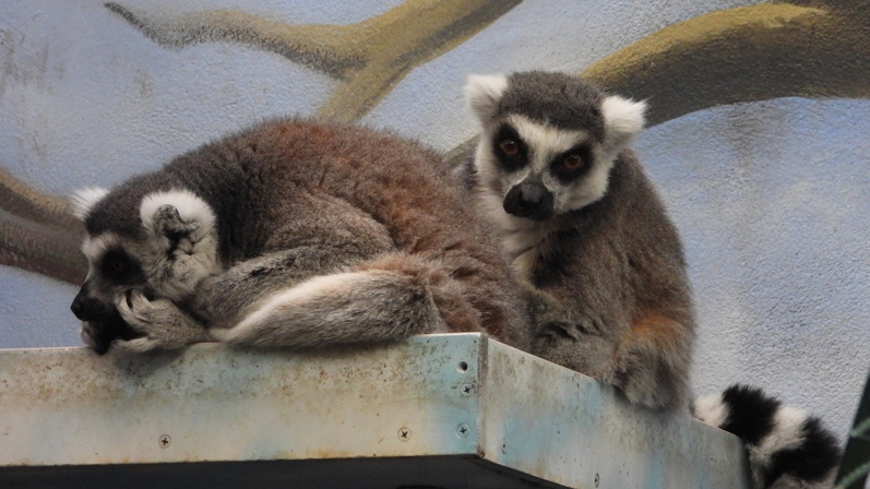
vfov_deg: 4.4
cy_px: 216
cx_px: 434
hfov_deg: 7.7
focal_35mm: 279
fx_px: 6435
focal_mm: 45.8
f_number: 4.5
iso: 800
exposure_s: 1/15
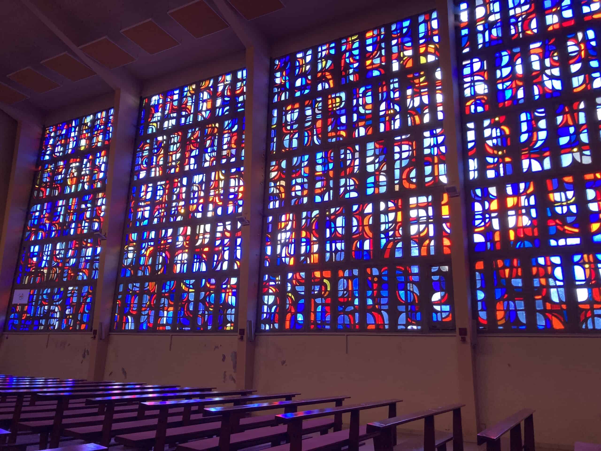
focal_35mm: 28
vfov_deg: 49.7
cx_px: 300
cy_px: 226
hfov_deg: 63.4
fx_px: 486
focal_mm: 3.99
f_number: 1.8
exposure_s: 1/60
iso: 125
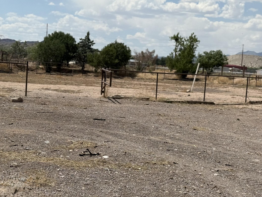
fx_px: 515
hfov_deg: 28.5
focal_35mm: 68
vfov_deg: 21.6
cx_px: 148
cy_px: 100
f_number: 1.78
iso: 80
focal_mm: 6.76
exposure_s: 1/11364
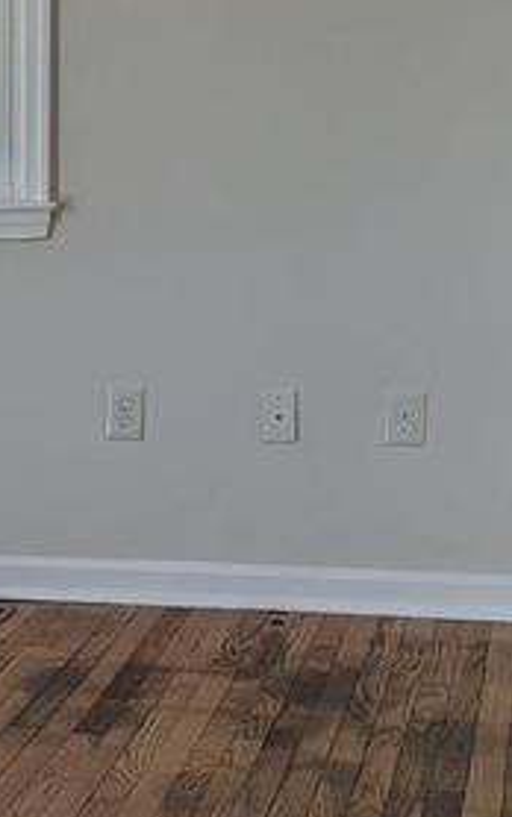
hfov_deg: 12.2
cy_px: 570
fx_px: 2208
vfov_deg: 20.9
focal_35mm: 99
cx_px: -384
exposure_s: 1/563
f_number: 1.85
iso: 45
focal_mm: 6.81
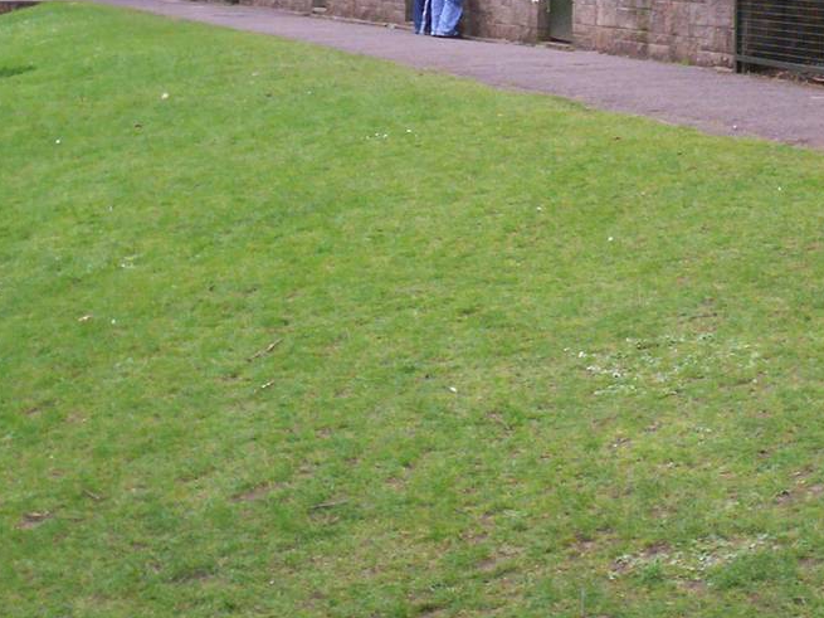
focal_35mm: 88
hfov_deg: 21.8
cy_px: -35
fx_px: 2094
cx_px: 717
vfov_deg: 16.4
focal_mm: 5.9
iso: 100
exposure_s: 1/65
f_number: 4.5
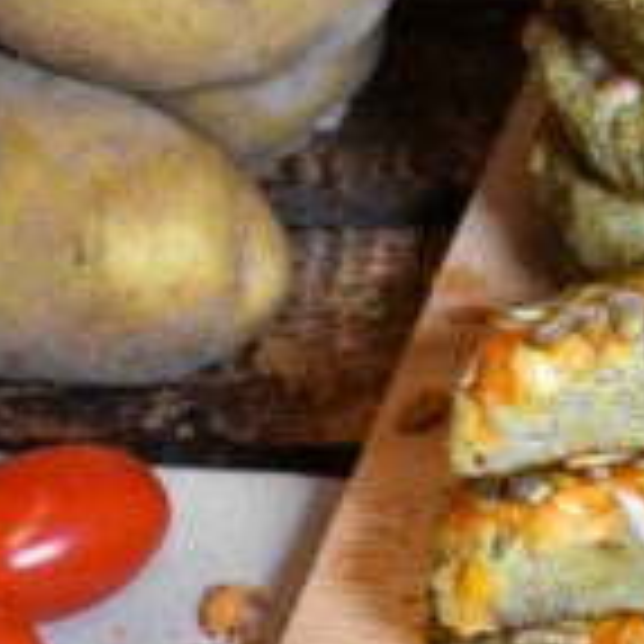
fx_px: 3557
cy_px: 327
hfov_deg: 10.1
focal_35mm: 169
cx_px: 820
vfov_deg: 10.3
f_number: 4.8
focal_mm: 38
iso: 1250
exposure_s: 1/60
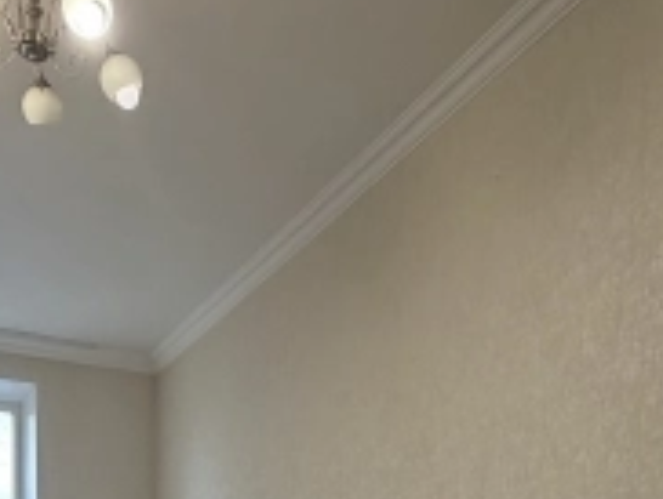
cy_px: 707
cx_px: 266
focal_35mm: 48
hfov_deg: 39.4
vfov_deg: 24.8
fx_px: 921
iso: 320
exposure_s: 1/50
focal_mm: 2.22
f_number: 2.2
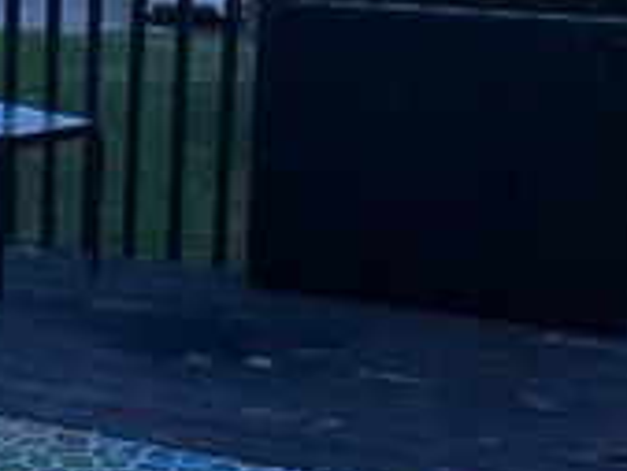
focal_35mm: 118
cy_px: 171
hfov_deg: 15.9
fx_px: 2139
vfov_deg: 12.6
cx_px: -174
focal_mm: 5.7
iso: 640
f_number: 1.5
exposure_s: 1/30
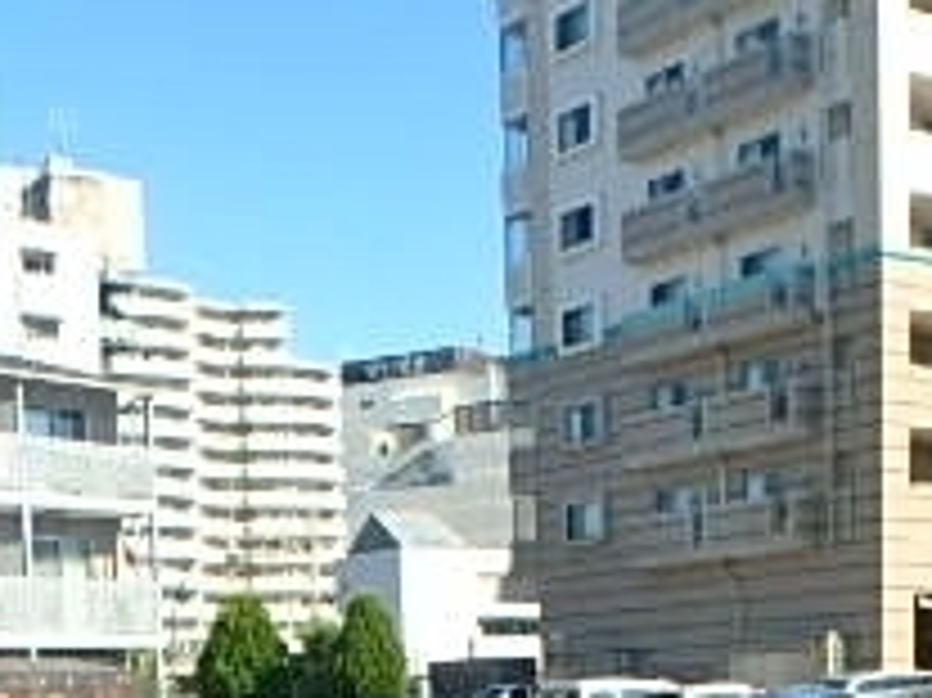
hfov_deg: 29.7
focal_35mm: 65
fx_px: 1749
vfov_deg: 20.4
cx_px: 333
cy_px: 937
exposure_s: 1/640
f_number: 3.5
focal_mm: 3.7
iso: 125
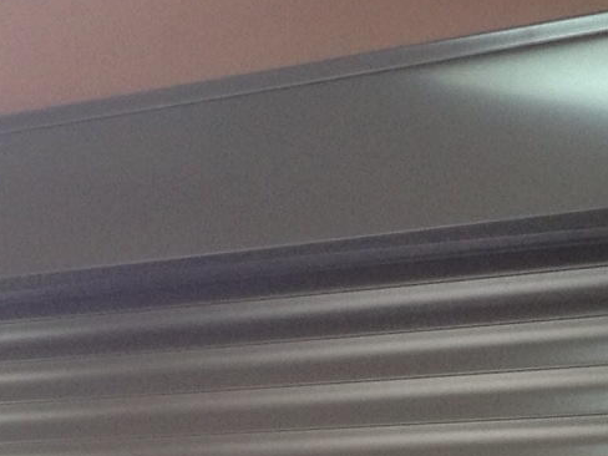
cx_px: 51
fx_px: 2582
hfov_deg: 13.3
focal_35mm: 147
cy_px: 543
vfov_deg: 9.9
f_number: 2.4
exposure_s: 1/20
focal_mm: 4.28
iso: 100
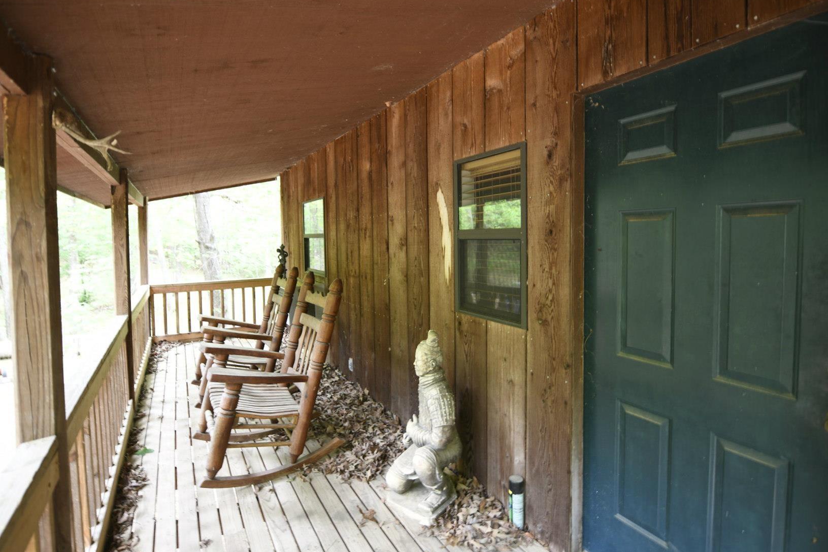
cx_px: 416
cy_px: 260
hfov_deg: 90.0
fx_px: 414
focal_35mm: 18
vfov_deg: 67.3
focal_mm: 15
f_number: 2.8
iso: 180
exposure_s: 1/15
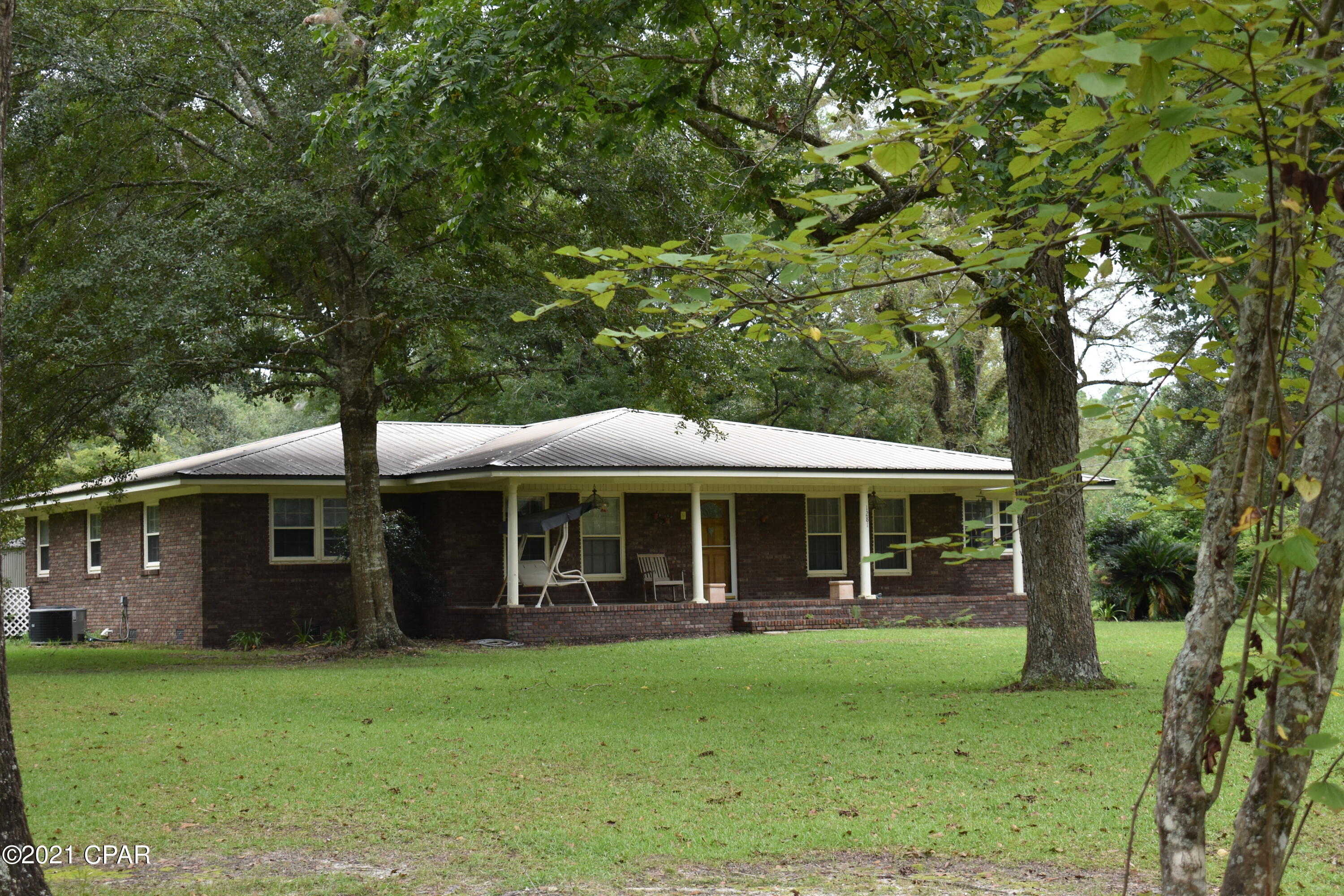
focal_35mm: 60
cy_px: 448
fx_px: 2240
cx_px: 672
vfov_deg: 22.6
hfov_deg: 33.4
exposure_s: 1/125
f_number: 5.6
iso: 400
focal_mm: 40
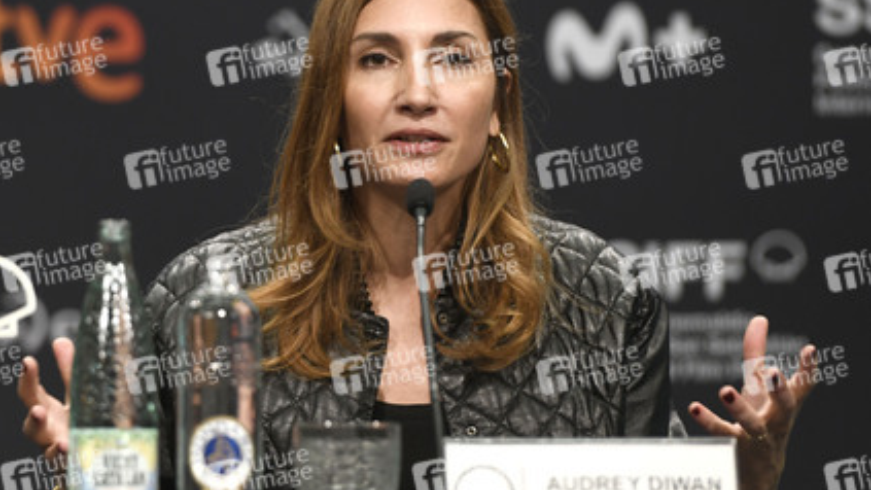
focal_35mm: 223
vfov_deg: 5.4
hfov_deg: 9.7
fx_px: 5151
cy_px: 216
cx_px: 411
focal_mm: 200
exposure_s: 1/250
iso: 1250
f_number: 3.5
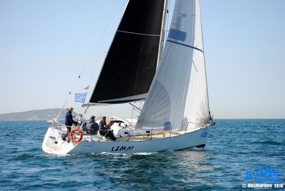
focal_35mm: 102
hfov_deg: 20.0
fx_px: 809
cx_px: 142
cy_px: 96
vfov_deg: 13.5
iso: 140
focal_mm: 68
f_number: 5.6
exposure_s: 1/500
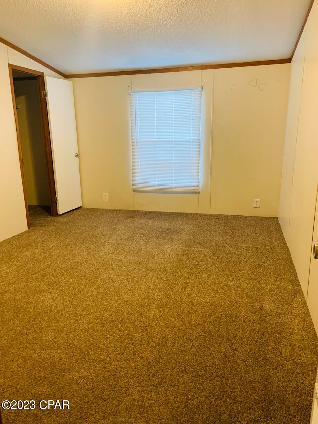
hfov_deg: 53.1
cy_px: 212
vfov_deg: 67.3
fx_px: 318
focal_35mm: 26
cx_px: 159
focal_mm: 4.25
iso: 320
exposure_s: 1/60
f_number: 1.8
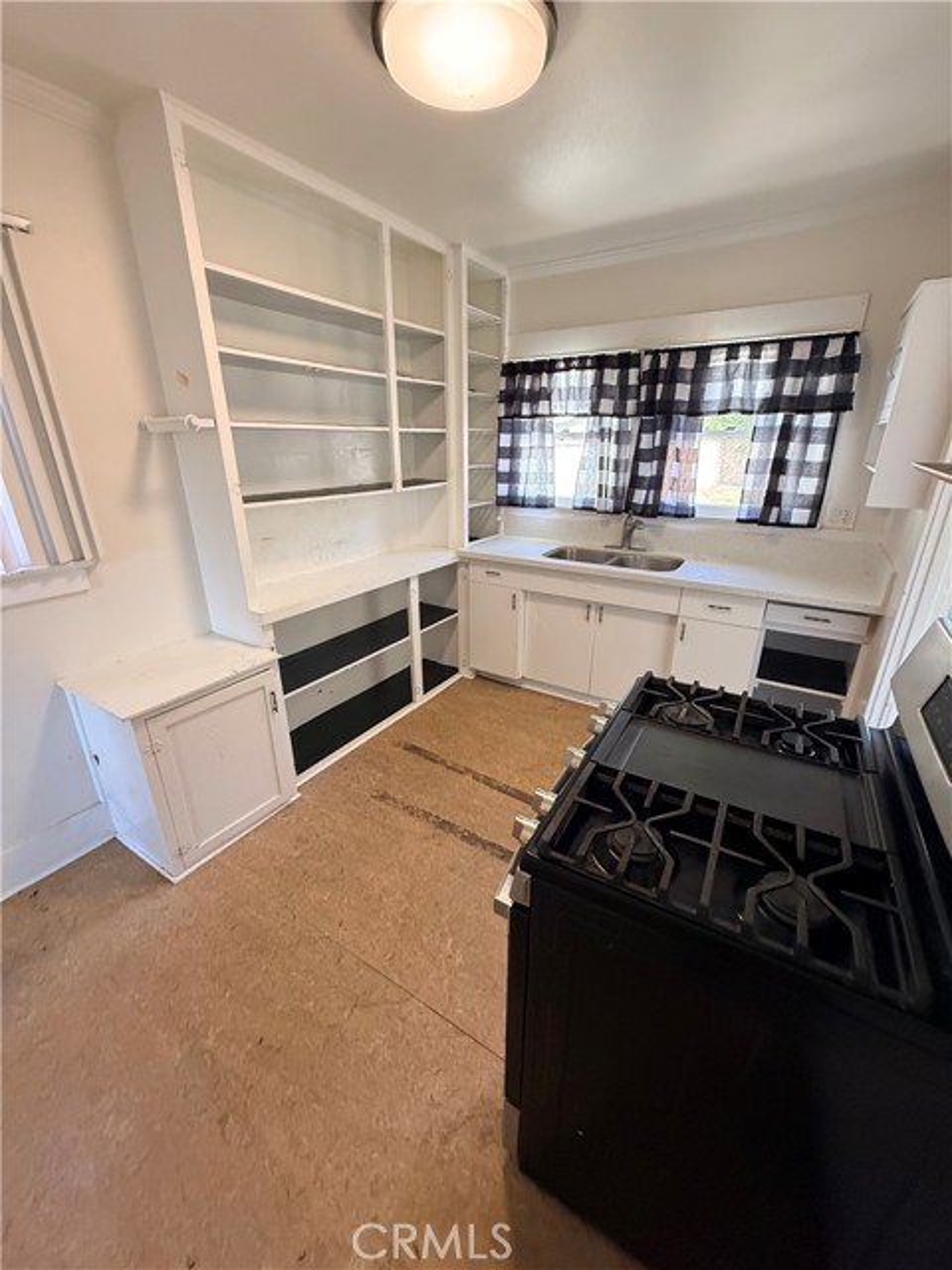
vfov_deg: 102.1
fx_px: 513
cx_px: 476
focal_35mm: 14
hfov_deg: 85.7
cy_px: 635
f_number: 2.2
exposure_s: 1/120
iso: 400
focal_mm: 2.22
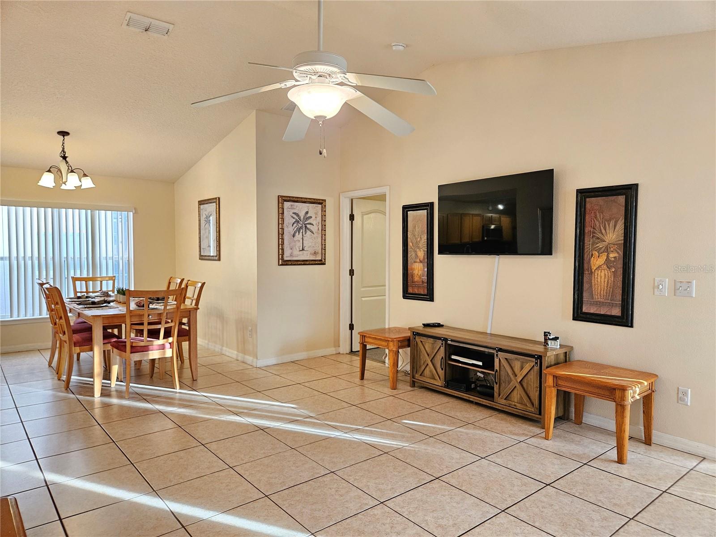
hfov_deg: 73.9
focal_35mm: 23
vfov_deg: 58.9
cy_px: 268
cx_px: 358
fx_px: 476
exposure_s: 1/120
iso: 500
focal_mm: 5.4
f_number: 1.8
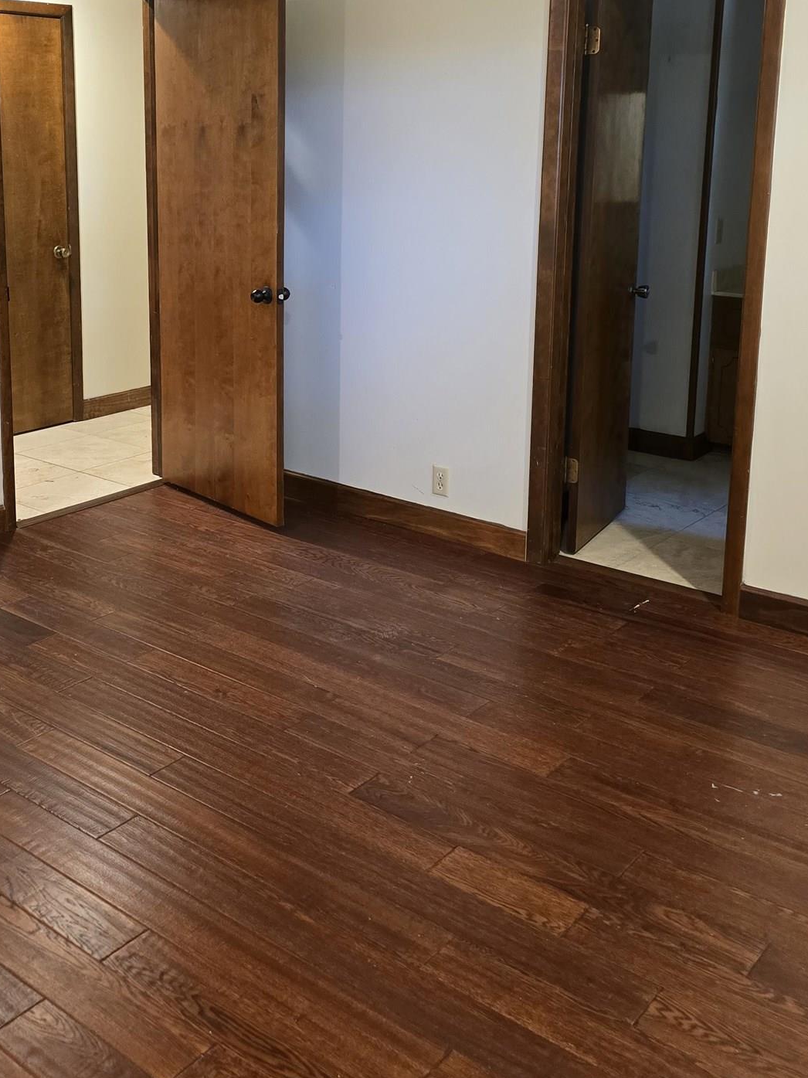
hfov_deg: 37.3
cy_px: 357
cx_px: 263
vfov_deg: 48.1
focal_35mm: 38
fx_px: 1183
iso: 640
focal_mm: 6.3
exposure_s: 1/60
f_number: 1.7
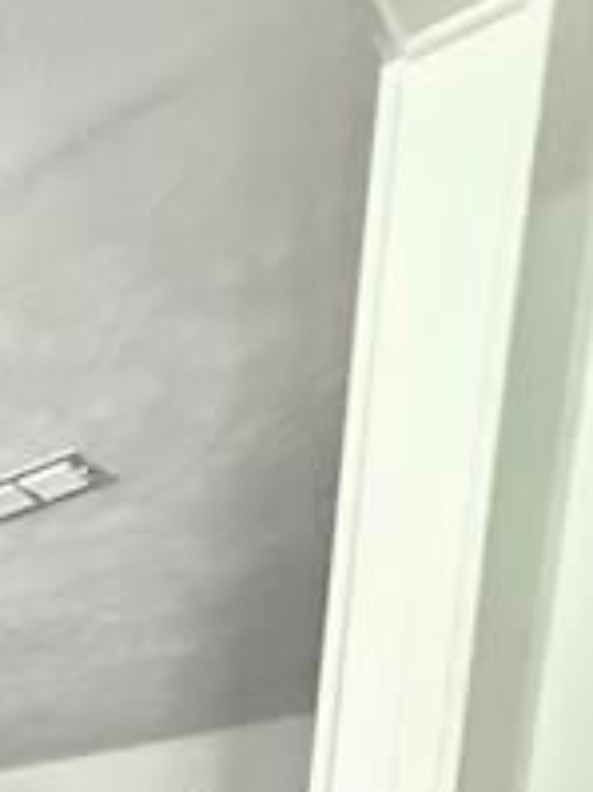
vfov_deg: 25.3
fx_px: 1235
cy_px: 1234
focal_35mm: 54
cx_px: -486
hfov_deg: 19.7
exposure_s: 1/40
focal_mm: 2.22
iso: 1250
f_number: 2.2
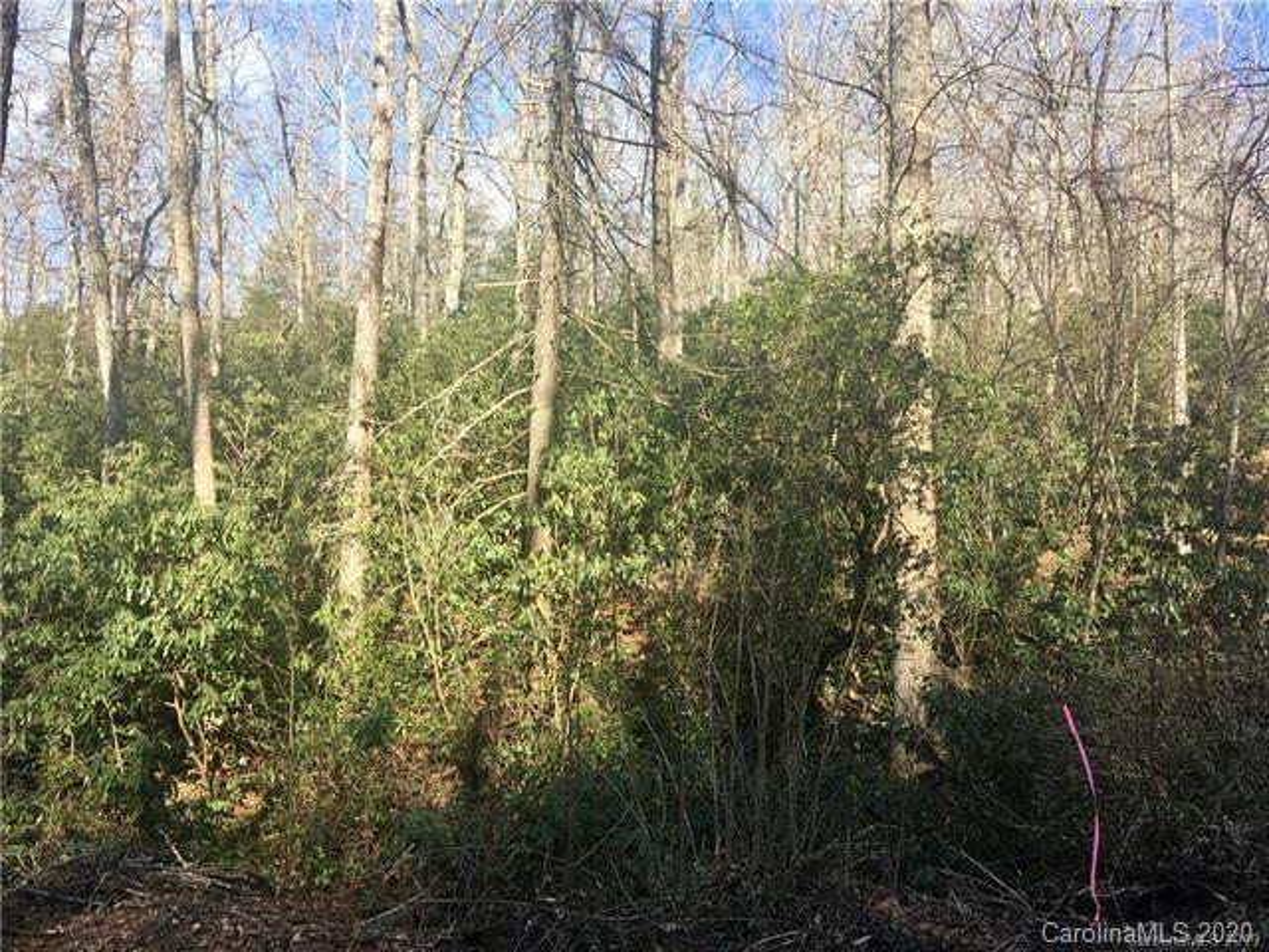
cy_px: 476
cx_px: 634
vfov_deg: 48.2
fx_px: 1063
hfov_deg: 61.7
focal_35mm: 29
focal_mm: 4.15
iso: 25
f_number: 2.2
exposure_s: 1/286
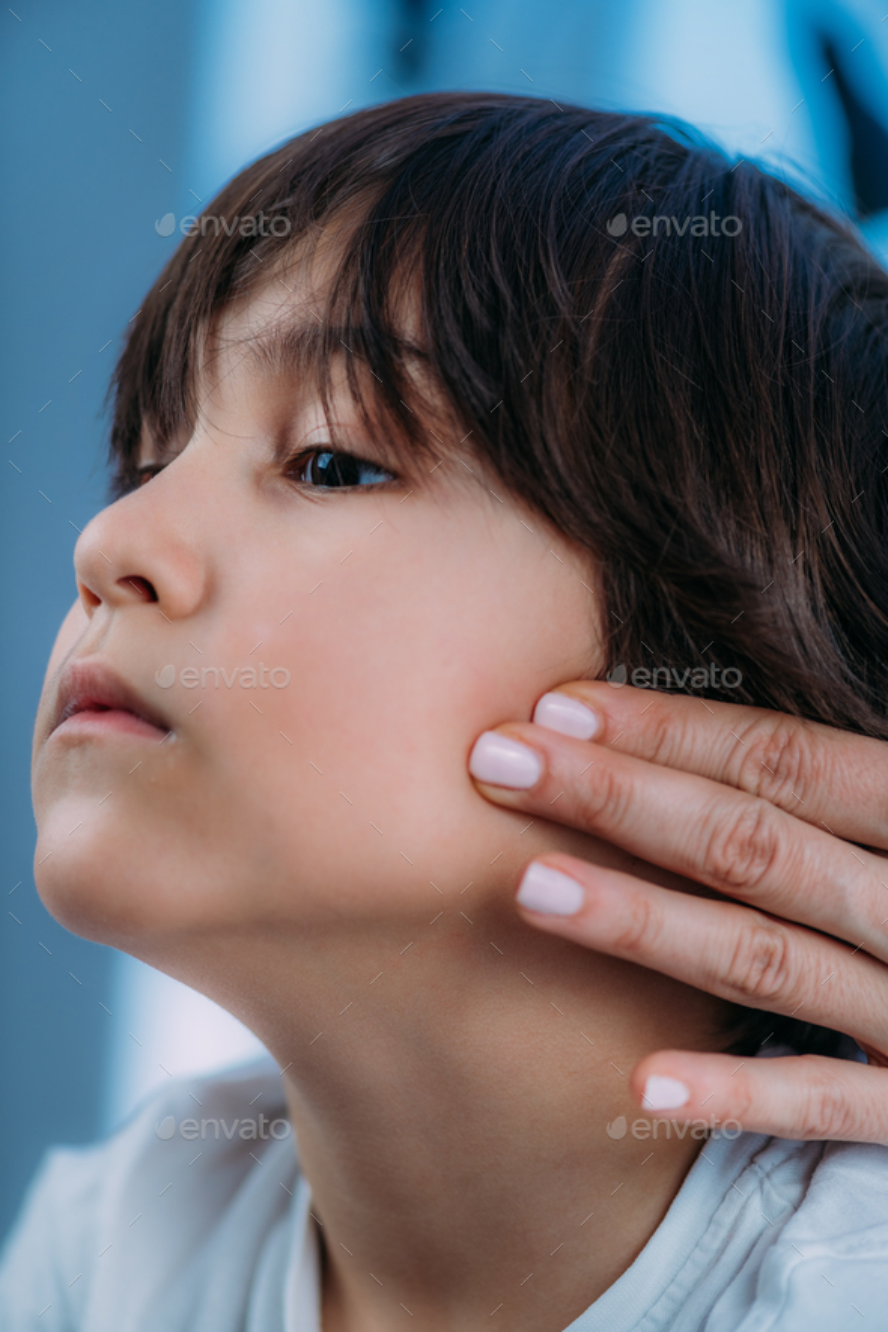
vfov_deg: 19.5
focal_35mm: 105
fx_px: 3885
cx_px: 444
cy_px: 666
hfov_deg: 13.0
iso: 160
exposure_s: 1/200
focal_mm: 105
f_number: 4
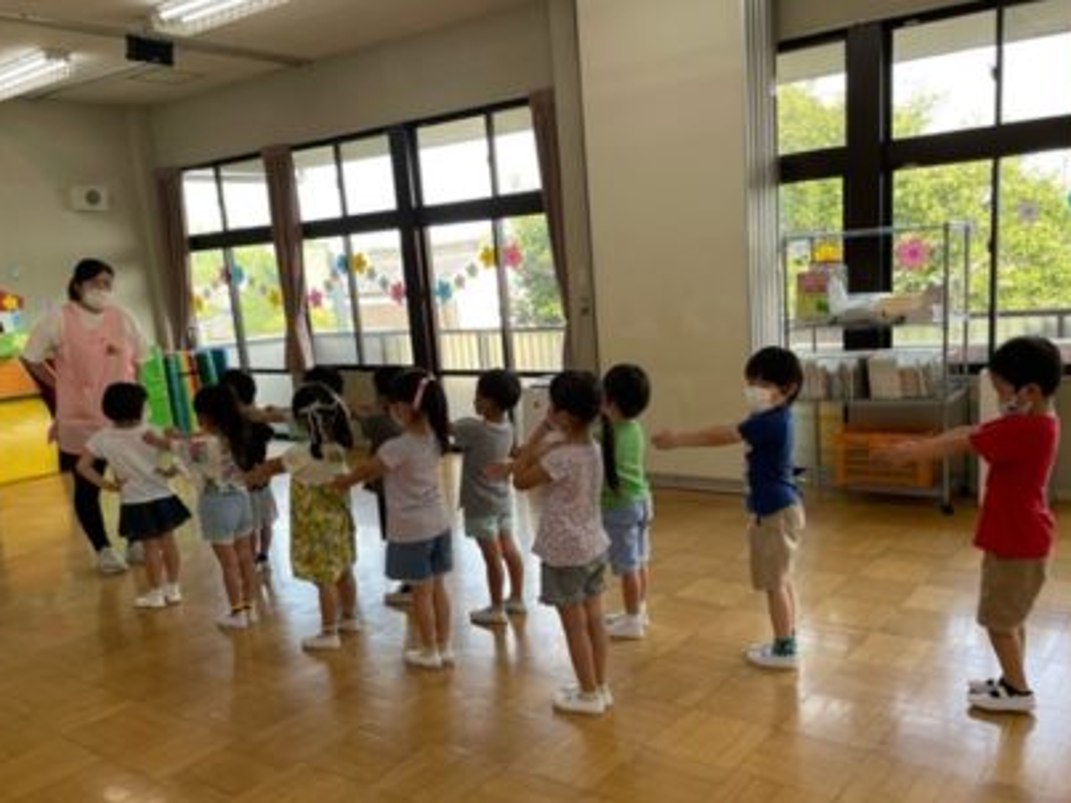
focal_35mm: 31
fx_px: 959
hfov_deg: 58.3
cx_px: 571
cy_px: 476
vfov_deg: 45.2
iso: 64
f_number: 1.6
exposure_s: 1/121
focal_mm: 4.2
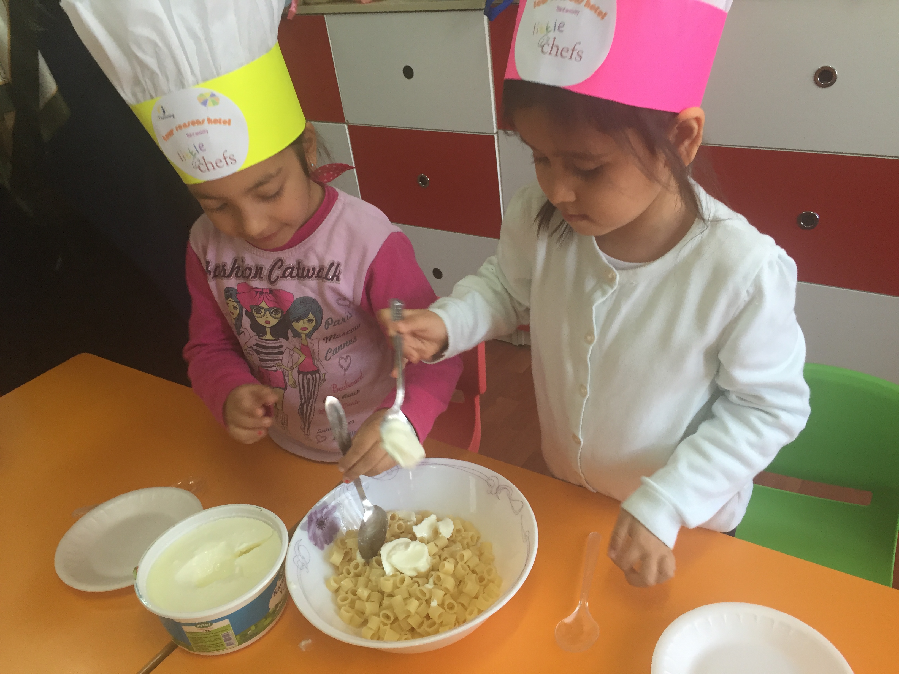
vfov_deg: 48.2
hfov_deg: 61.7
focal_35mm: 29
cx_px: 450
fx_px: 753
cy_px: 337
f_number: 2.2
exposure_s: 1/33
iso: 80
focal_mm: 4.15
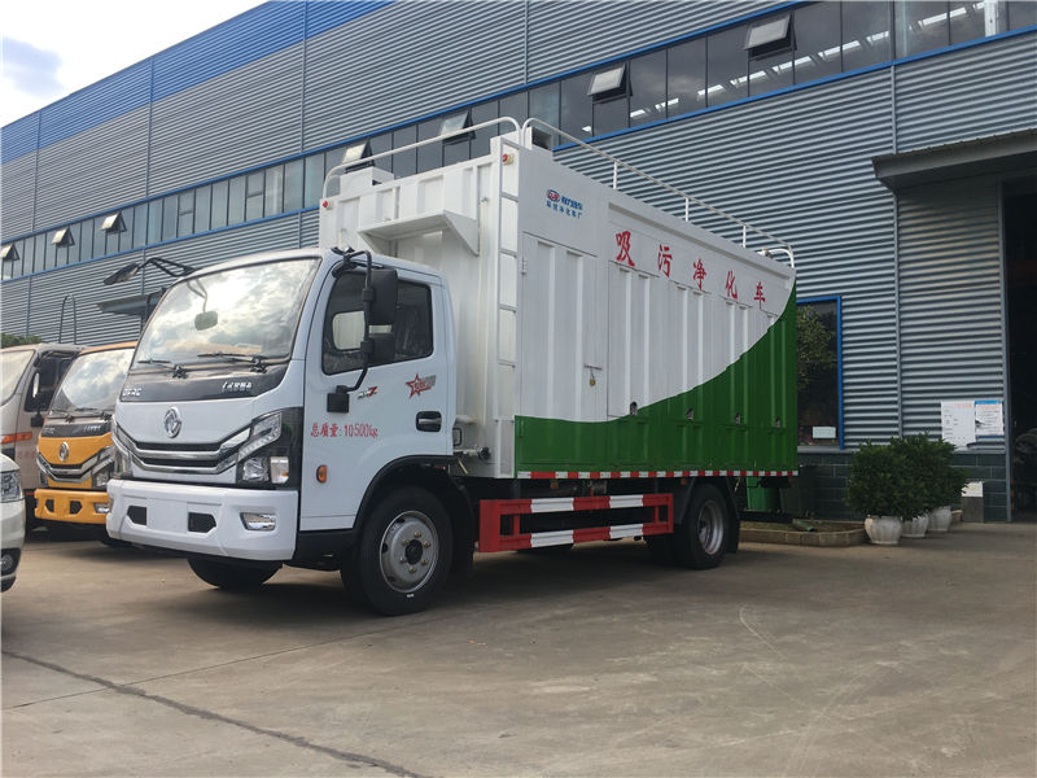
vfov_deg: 48.2
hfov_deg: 61.7
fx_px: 869
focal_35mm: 29
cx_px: 518
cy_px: 389
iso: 25
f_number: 2.2
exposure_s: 1/651
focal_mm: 4.15
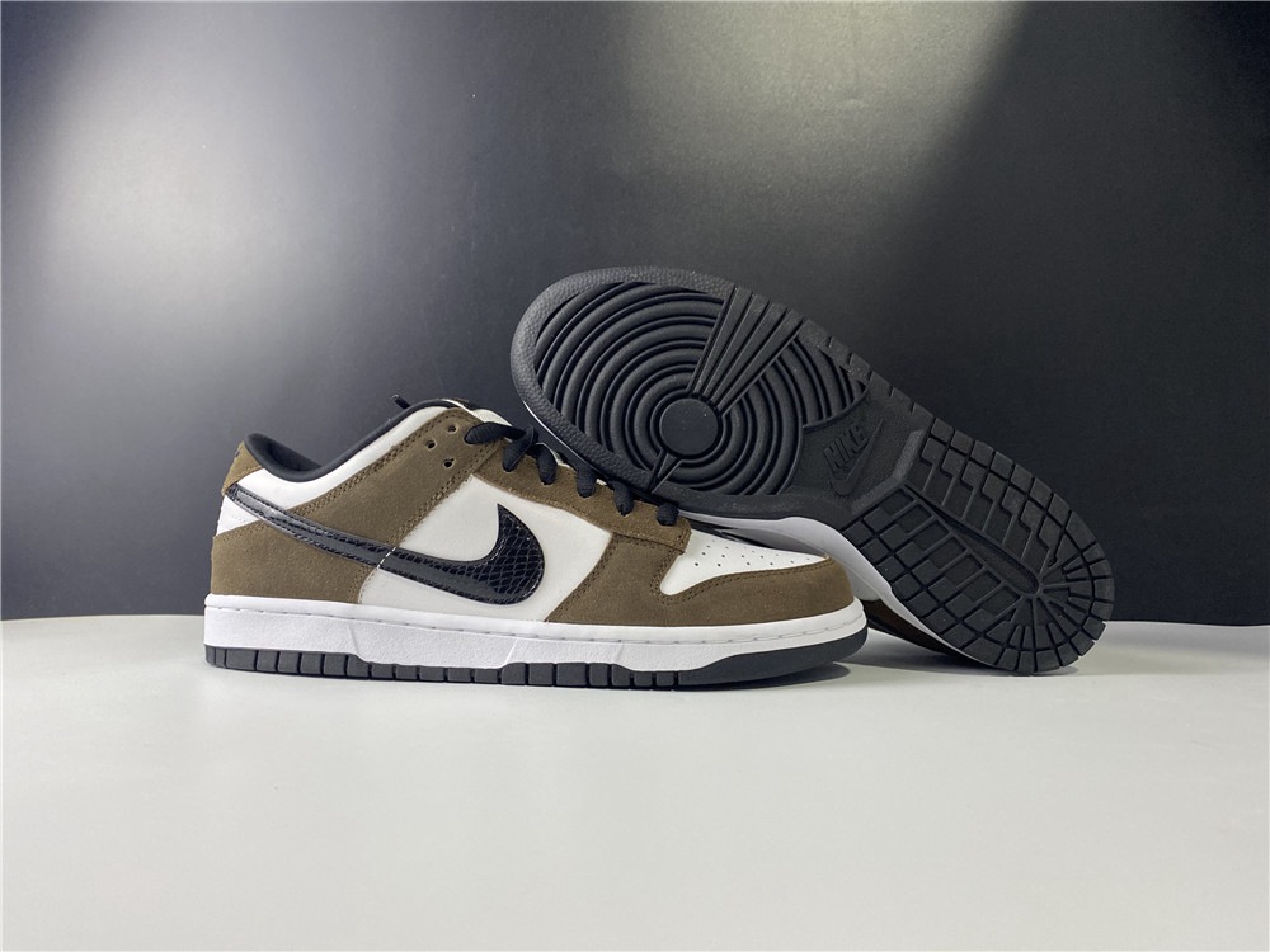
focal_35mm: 26
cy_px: 476
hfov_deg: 67.3
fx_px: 954
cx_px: 635
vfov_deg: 53.1
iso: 125
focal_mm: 4.25
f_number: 1.8
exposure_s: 1/64
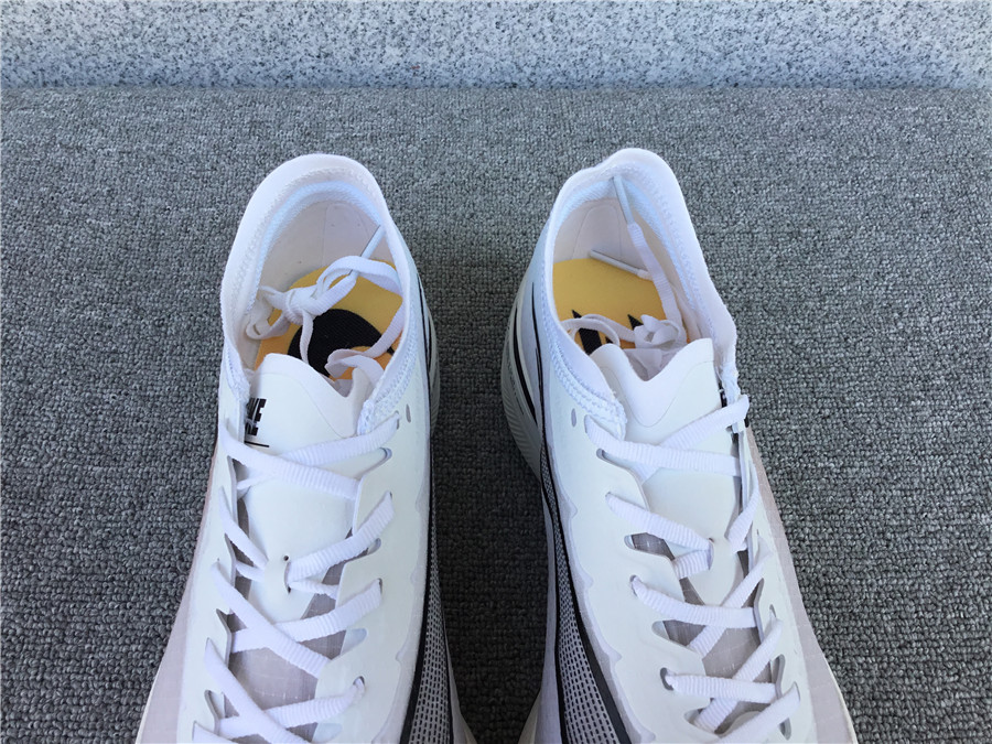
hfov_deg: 58.4
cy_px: 372
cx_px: 496
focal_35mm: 31
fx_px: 888
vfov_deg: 45.4
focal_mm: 3.3
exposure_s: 1/247
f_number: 2.4
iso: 25
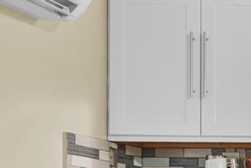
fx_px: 656
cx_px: 547
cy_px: 246
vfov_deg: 13.8
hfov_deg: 15.5
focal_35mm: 94
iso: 400
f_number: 8
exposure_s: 1/1.67
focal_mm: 17
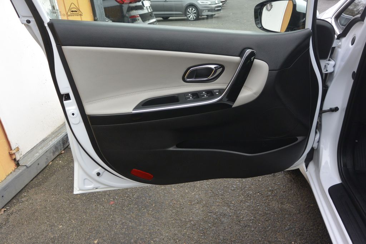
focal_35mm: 27
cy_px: 122
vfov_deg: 47.9
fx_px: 275
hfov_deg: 67.4
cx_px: 183
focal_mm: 10
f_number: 3.5
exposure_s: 1/250
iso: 160
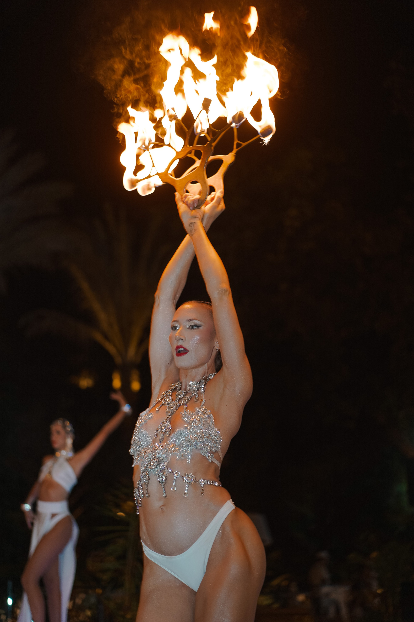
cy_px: 311
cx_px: 207
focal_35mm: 55
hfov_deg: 24.6
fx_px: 949
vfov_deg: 36.2
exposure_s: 1/80
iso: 320
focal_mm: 55
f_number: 1.8
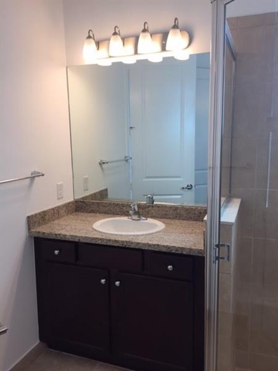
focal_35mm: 29
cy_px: 186
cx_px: 139
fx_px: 311
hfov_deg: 48.2
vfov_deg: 61.7
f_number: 2.2
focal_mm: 4.15
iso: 50
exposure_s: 1/120
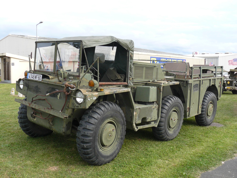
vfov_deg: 39.7
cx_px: 118
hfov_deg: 51.4
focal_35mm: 36
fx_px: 246
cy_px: 89
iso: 100
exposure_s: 1/125
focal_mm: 6
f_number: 3.6
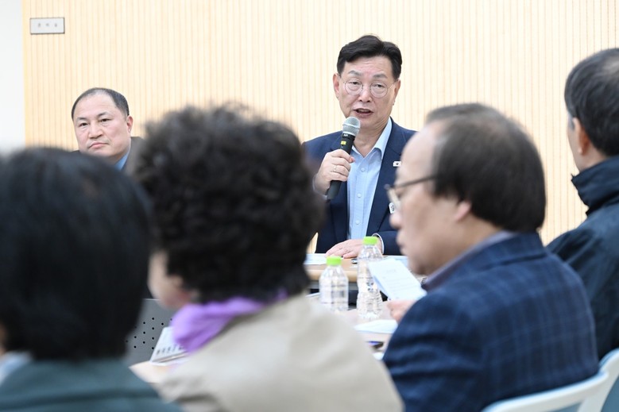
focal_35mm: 115
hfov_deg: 17.8
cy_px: 206
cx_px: 310
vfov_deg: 11.9
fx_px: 1977
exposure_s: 1/100
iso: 3200
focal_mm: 115
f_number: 6.3
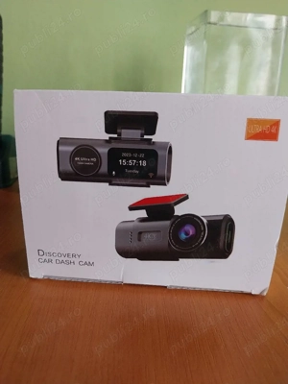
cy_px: 192
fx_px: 288
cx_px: 144
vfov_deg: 67.3
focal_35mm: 26
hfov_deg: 53.1
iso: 160
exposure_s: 1/60.2
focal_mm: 4
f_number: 1.8
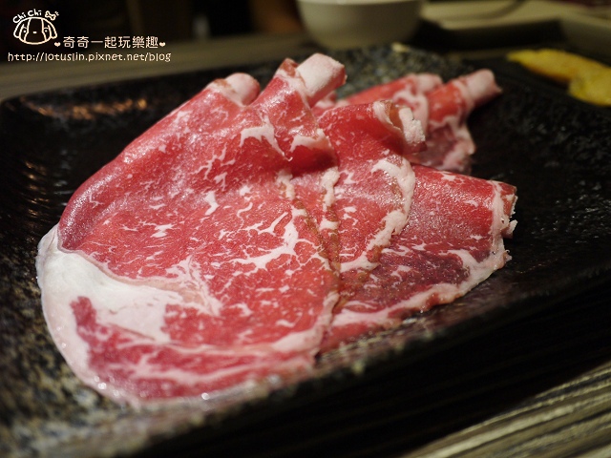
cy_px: 229
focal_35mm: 28
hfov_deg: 63.4
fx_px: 494
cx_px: 306
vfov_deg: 49.7
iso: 250
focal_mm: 14
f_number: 2.5
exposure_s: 1/60
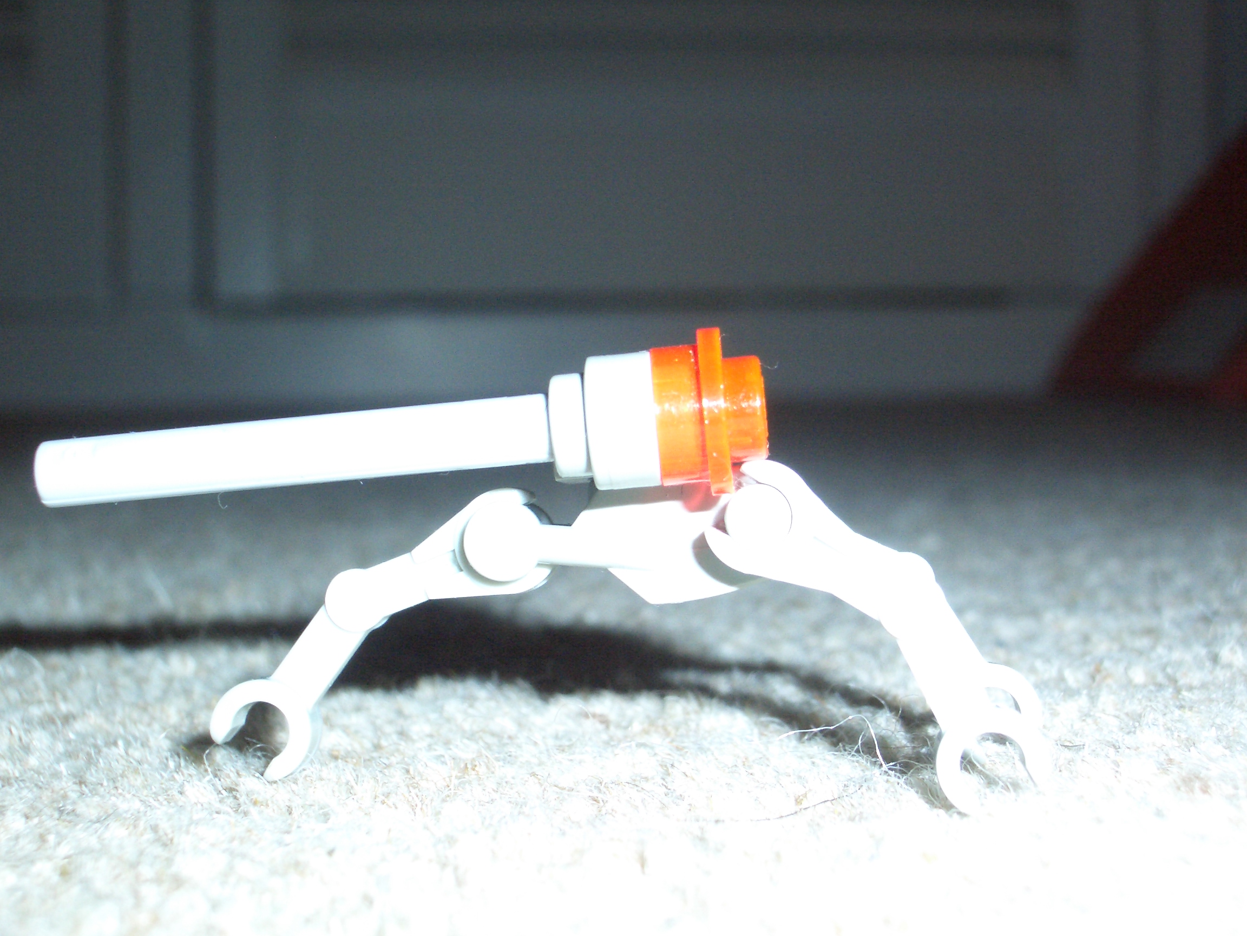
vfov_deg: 23.7
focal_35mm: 62
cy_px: 468
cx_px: 624
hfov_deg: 31.2
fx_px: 2233
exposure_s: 1/60
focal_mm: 10.2
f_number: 5.6
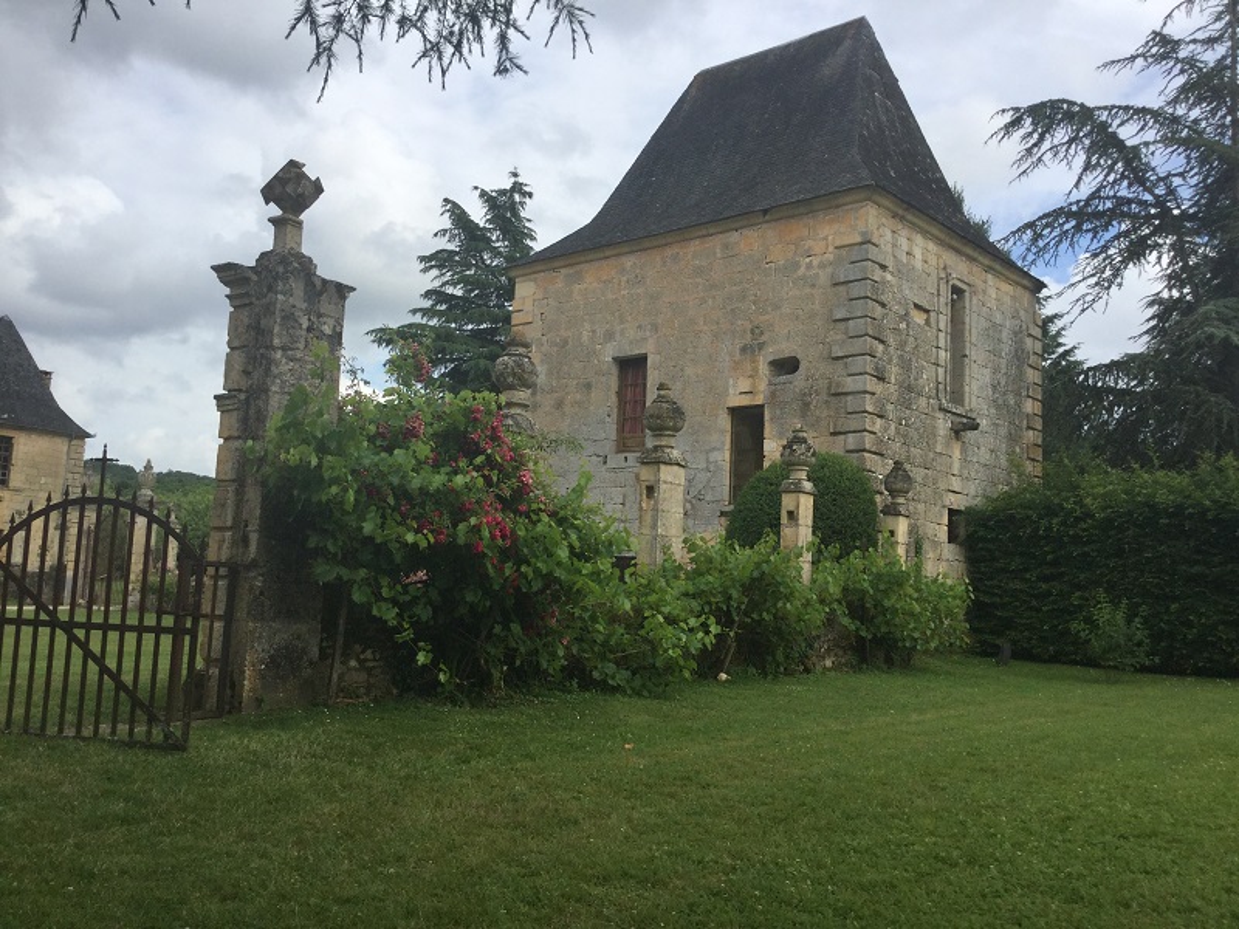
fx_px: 1110
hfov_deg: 58.4
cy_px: 464
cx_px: 620
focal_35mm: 31
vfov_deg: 45.4
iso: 25
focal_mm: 3.3
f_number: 2.4
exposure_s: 1/916
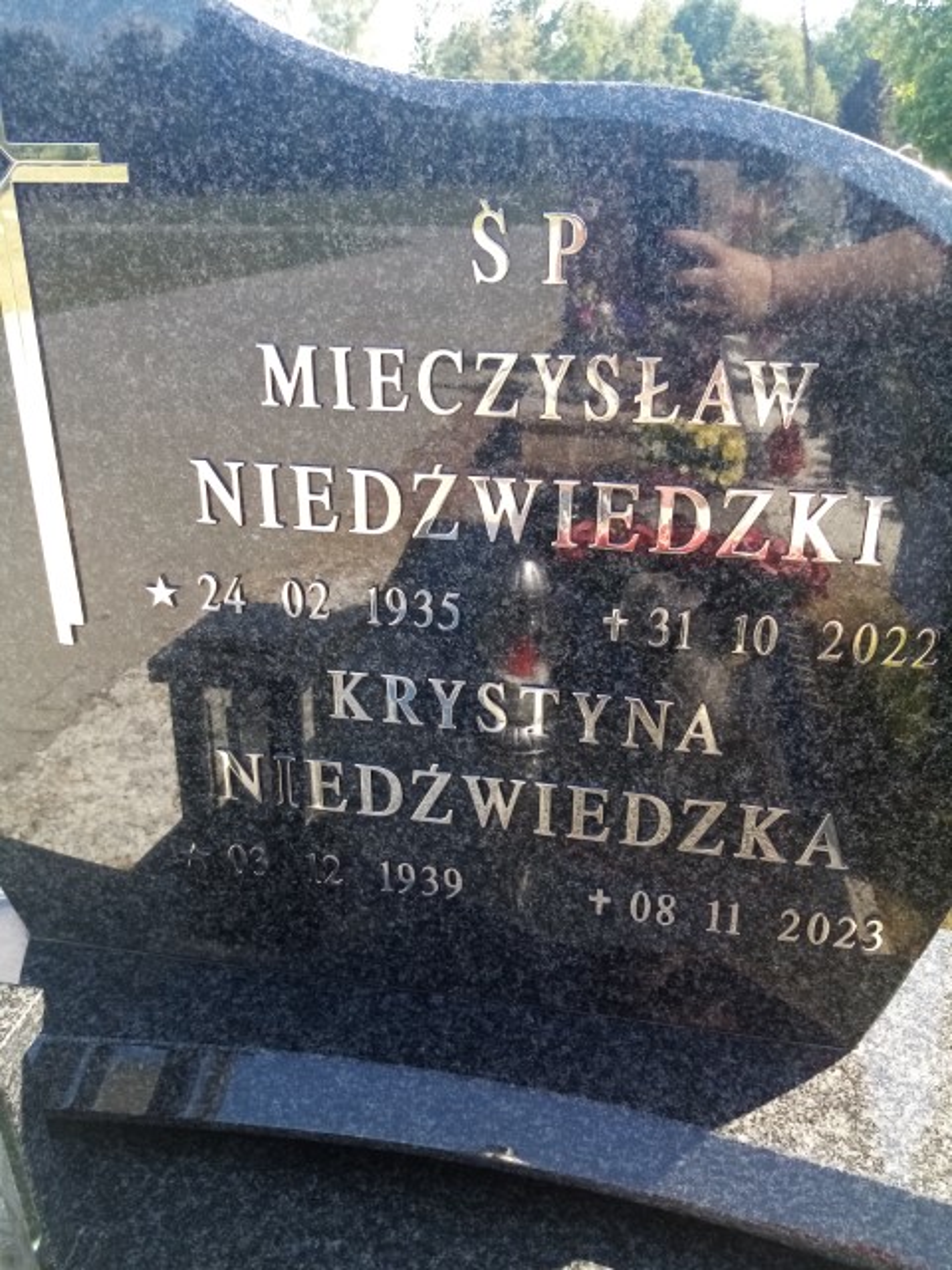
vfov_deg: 67.3
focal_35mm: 26
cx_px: 476
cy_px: 635
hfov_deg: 53.1
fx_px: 953
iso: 111
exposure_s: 1/294
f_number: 1.8
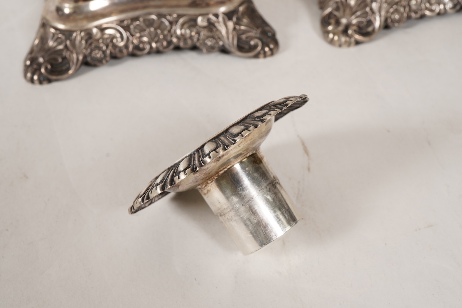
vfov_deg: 29.9
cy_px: 154
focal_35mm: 45
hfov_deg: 43.6
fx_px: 578
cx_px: 231
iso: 400
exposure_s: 1/125
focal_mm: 30
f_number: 22
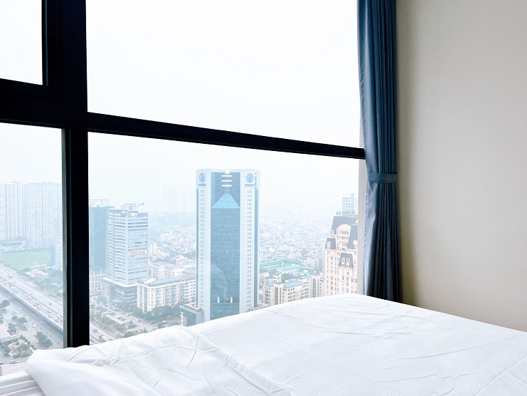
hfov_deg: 65.3
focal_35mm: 27
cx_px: 267
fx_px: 411
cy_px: 201
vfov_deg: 51.4
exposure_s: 1/5587
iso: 50
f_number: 1.5
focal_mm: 5.7
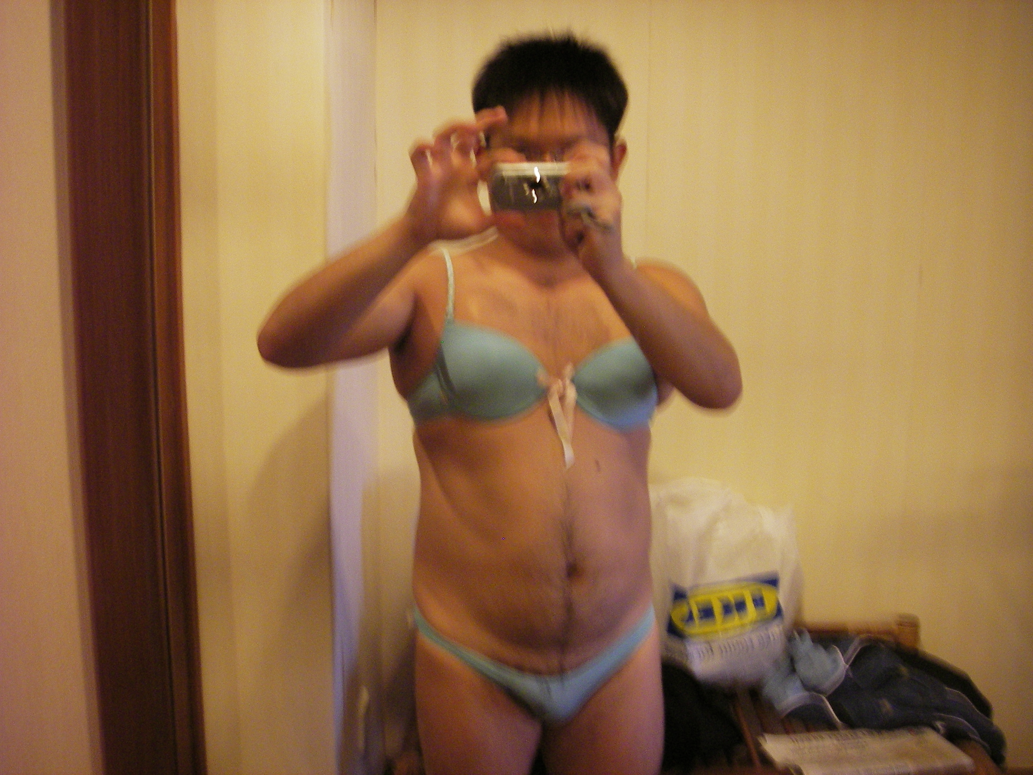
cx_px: 516
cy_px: 388
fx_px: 1134
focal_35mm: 38
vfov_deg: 37.7
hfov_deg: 49.0
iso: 125
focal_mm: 6.3
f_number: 3.3
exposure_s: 1/4
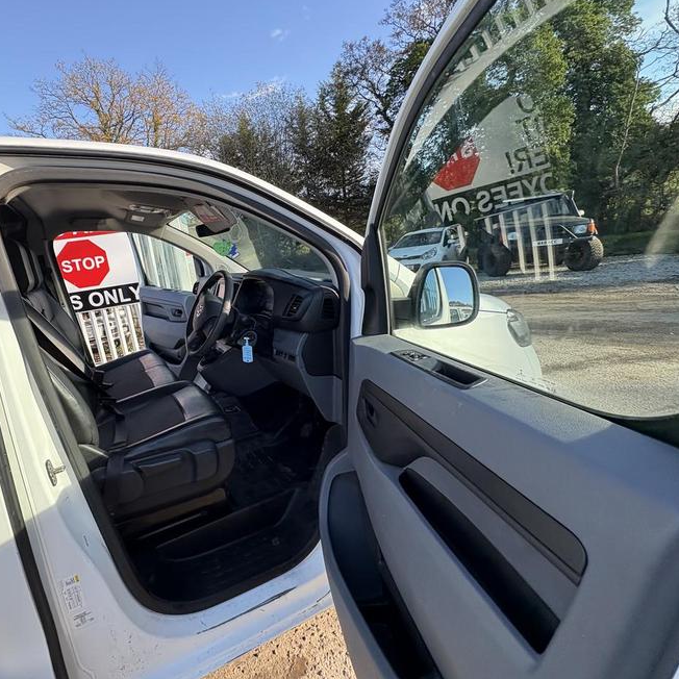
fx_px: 377
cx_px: 257
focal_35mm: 17
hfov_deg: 82.5
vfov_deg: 83.9
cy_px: 330
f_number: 2.2
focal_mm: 2.22
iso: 64
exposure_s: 1/261
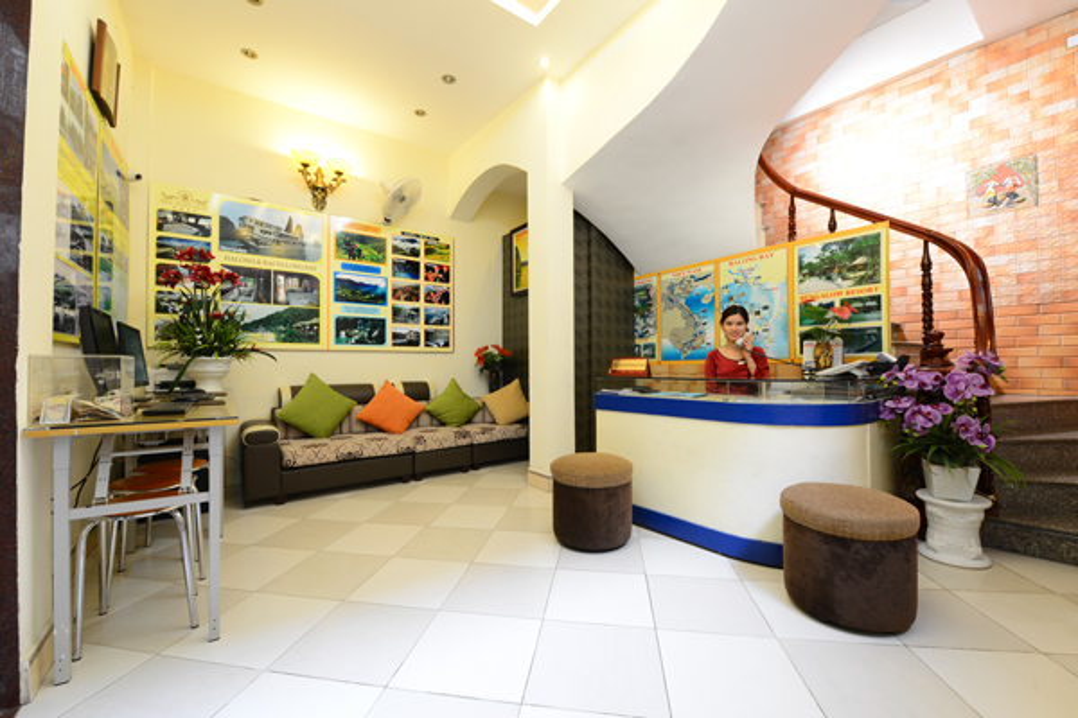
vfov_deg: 81.2
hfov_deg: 104.3
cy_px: 359
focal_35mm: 14
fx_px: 419
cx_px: 539
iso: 200
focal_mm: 14
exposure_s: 1/1.6
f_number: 10
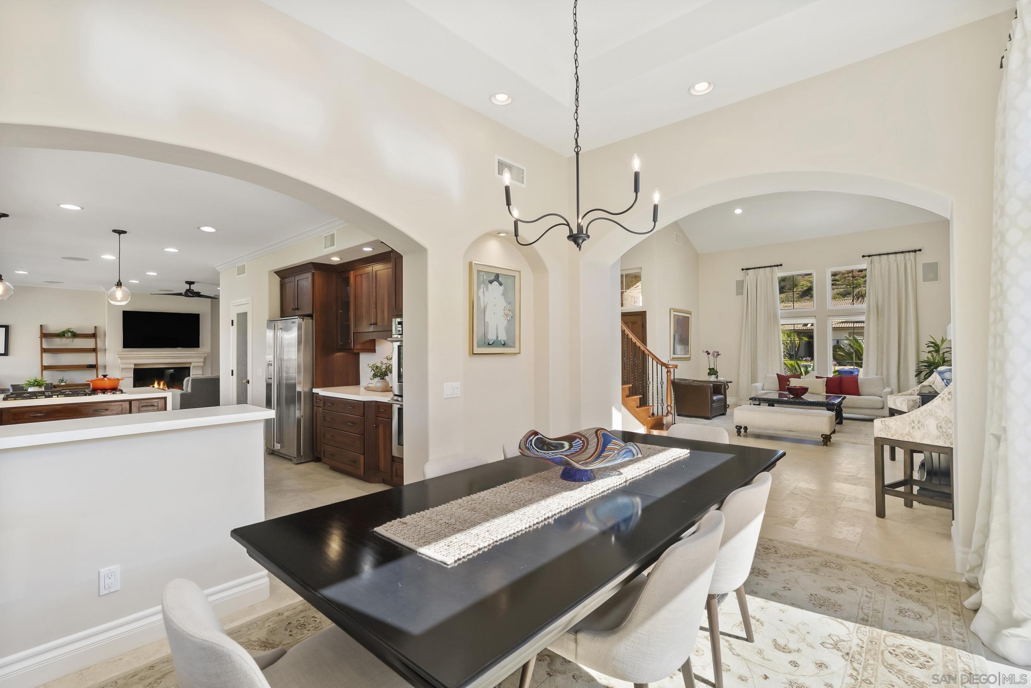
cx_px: 516
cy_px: 344
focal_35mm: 16
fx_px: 458
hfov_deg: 96.7
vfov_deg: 73.8
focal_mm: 16
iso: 500
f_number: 8
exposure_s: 1/60
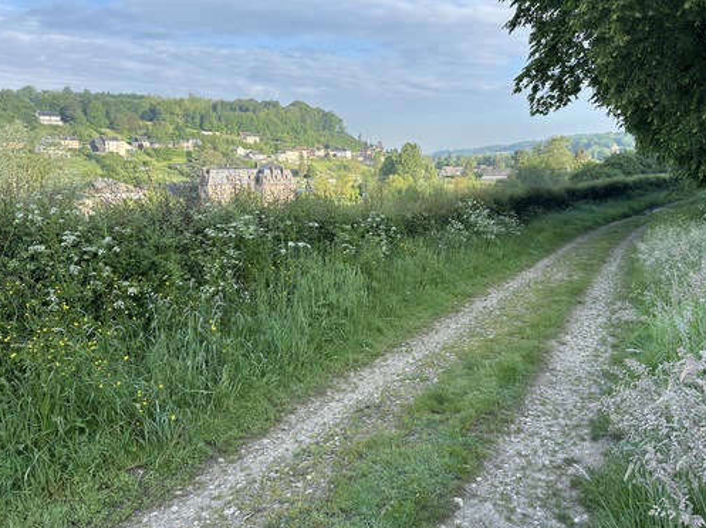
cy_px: 227
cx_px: 388
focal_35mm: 29
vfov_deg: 48.0
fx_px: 591
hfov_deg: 61.6
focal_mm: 6.86
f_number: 1.78
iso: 80
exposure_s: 1/864
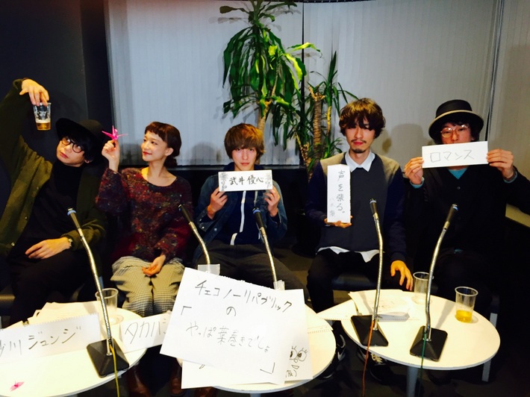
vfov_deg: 48.2
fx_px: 444
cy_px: 198
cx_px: 265
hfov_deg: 61.7
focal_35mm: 29
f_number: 2.2
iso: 80
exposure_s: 1/30
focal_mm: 4.15
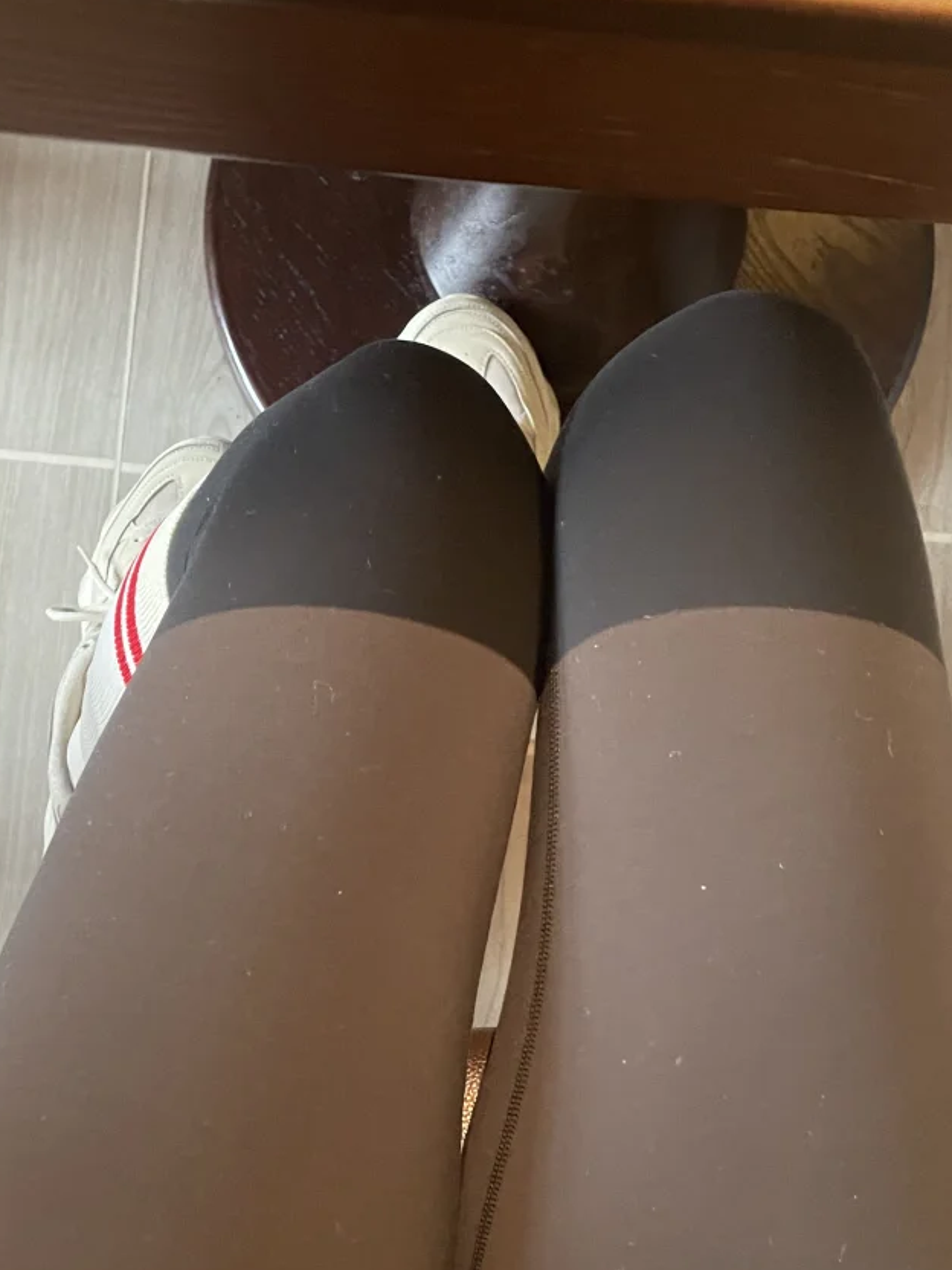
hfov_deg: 32.2
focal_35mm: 45
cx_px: 444
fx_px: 1650
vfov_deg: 41.2
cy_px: 902
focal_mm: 4.2
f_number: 1.6
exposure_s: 1/55
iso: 500
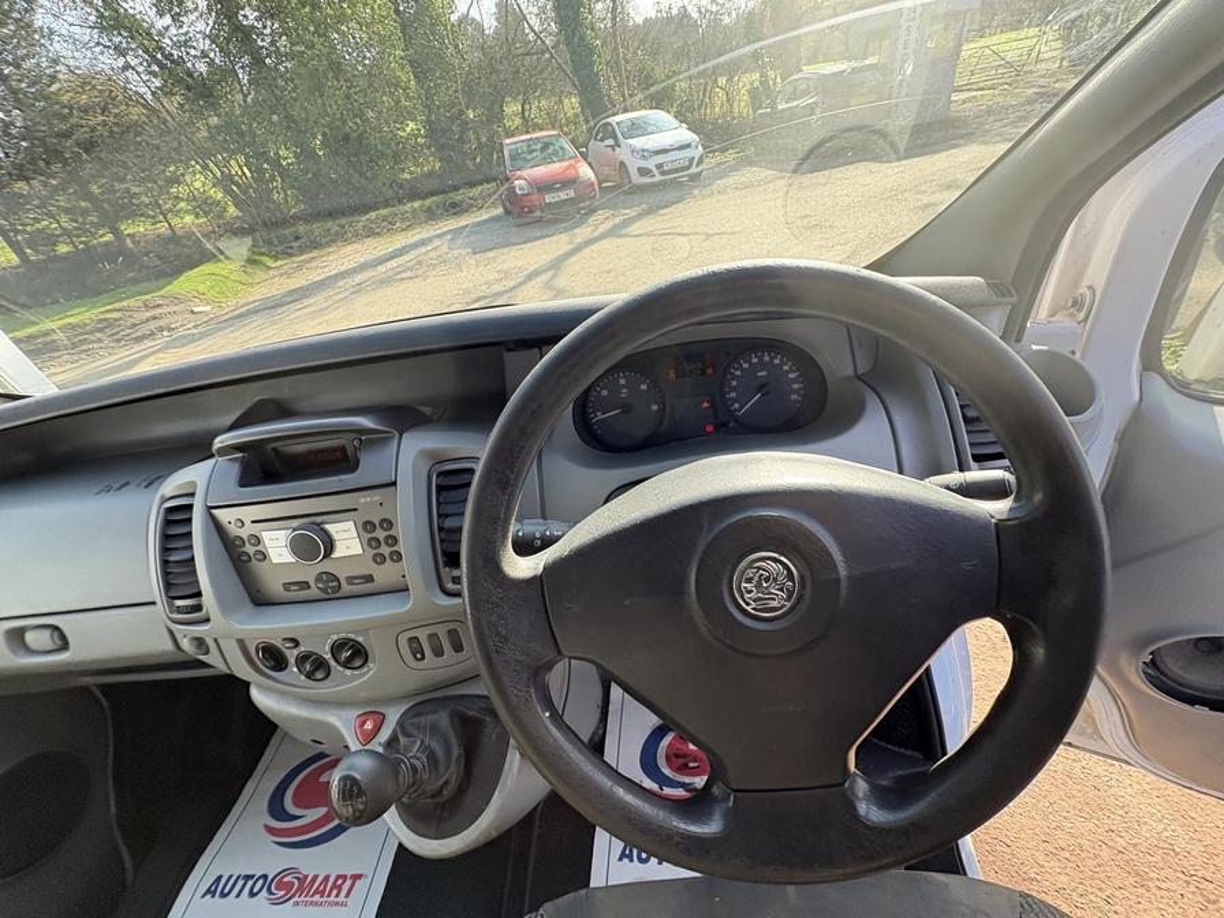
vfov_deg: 85.7
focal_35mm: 14
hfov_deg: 102.1
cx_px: 612
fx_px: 495
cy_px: 459
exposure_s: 1/139
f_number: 2.2
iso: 100
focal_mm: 2.22
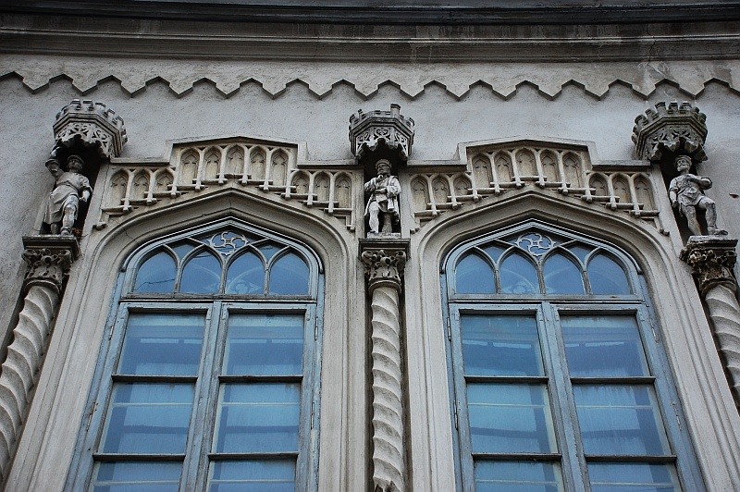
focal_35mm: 57
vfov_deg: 23.7
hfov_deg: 35.1
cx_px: 370
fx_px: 1171
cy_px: 246
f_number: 4.5
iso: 250
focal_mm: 38
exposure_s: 1/100
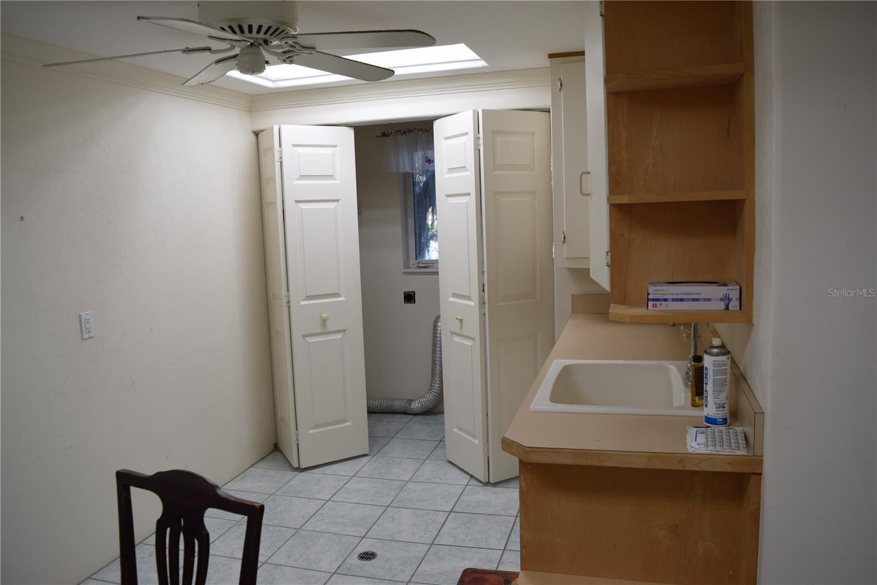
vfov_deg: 47.9
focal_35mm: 27
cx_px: 438
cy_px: 292
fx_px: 658
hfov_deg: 67.4
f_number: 5.6
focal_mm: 18
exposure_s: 1/125
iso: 400
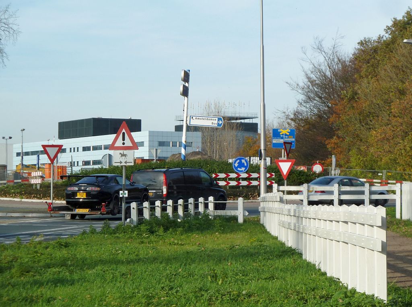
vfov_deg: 11.5
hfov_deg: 15.4
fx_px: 1521
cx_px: 206
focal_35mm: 128
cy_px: 154
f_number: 4.4
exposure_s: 1/400
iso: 80
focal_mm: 21
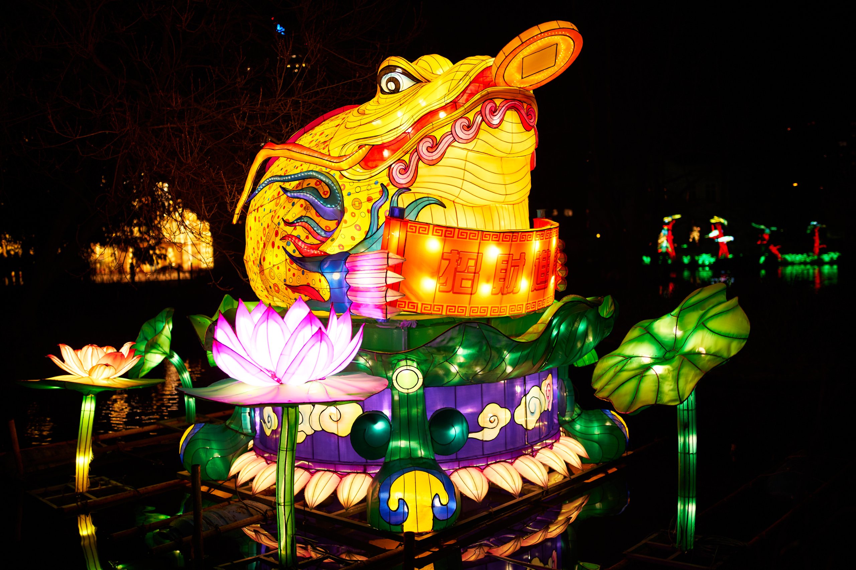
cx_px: 428
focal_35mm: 35
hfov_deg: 54.4
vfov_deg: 37.8
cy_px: 285
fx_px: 832
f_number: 1.4
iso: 100
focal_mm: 35
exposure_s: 1/100
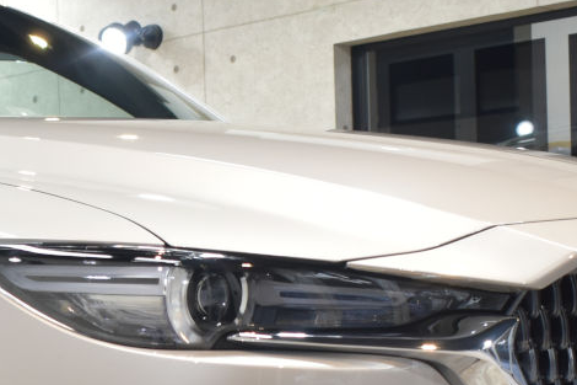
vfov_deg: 13.4
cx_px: 36
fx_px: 1612
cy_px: 403
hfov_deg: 19.8
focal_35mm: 101
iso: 400
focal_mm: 21
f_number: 3.8
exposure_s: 1/50
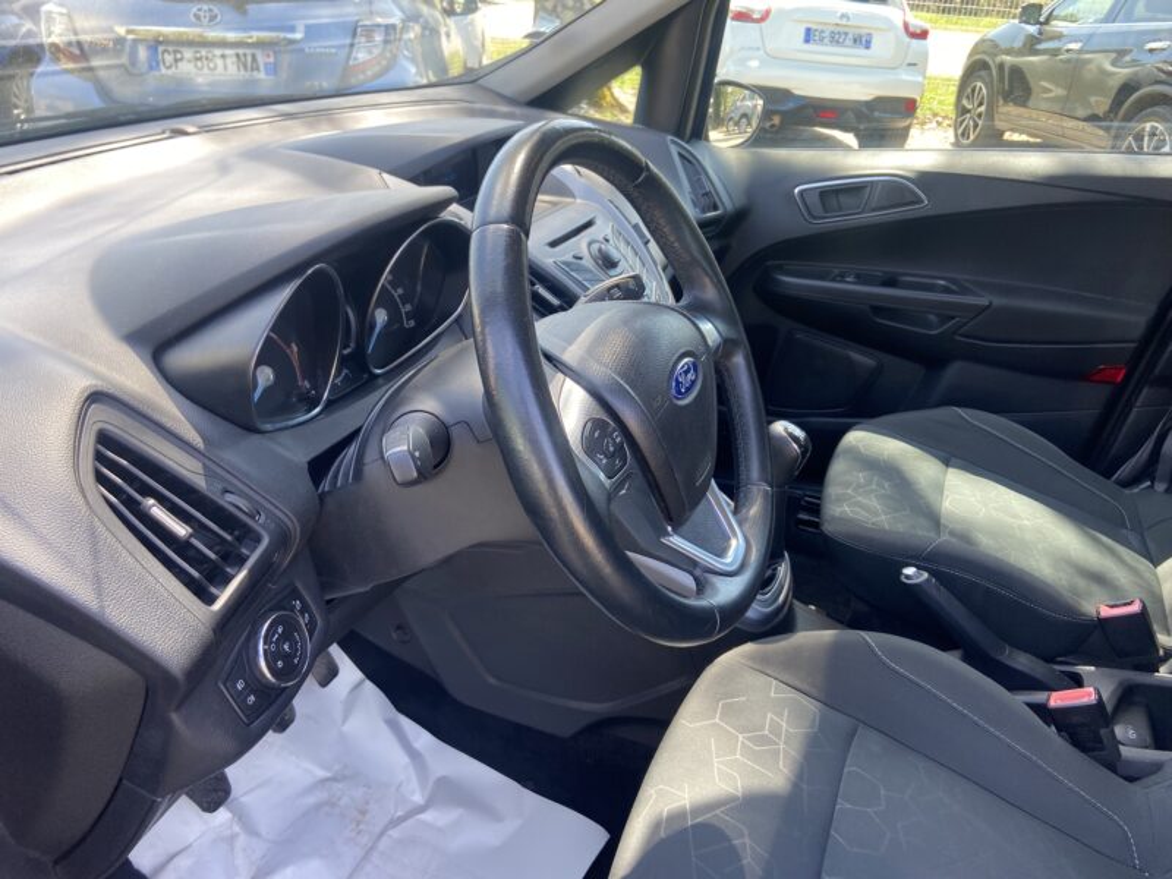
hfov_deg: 67.3
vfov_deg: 53.1
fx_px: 880
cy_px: 440
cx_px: 586
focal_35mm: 26
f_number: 1.8
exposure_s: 1/122
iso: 50
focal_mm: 4.25
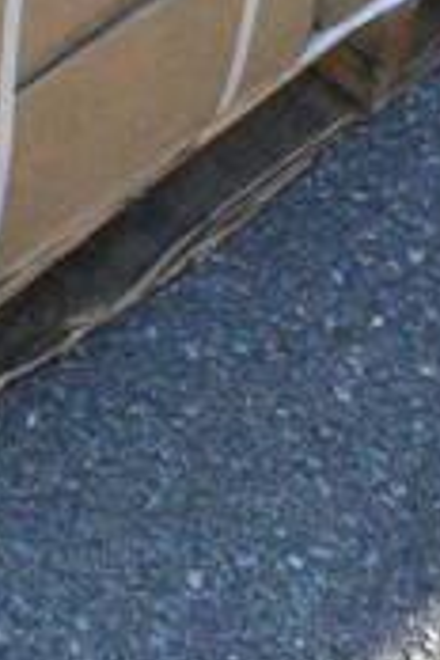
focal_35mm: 142
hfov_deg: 9.5
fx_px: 2603
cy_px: -673
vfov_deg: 12.6
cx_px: -83
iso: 6400
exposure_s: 1/1000
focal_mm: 18
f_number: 16
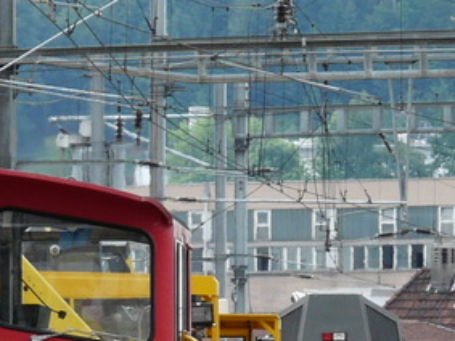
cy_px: 325
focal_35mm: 604
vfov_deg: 2.5
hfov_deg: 3.3
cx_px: -34
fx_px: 7936
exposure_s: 1/250
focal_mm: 28.1
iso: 100
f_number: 4
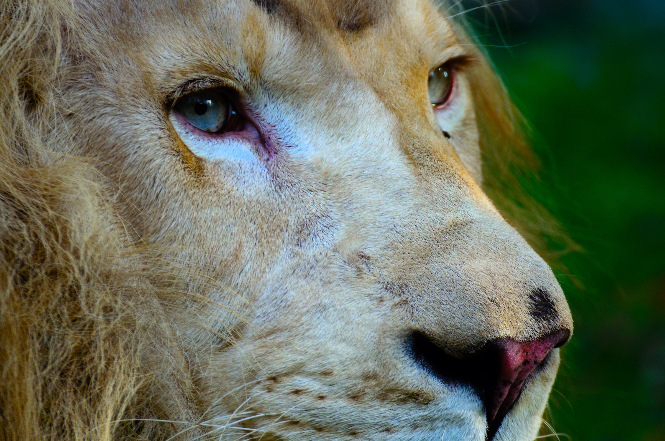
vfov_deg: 3.0
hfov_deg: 4.6
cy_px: 220
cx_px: 332
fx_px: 8294
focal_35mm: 450
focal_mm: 300
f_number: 5.6
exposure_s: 1/100
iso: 180
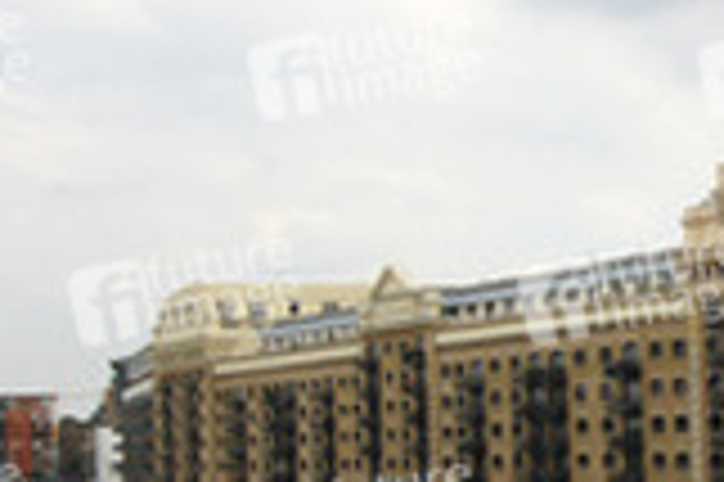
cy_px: 405
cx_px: 695
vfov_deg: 16.1
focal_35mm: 84
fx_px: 1688
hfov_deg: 23.4
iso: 400
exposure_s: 1/80
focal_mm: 20
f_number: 22
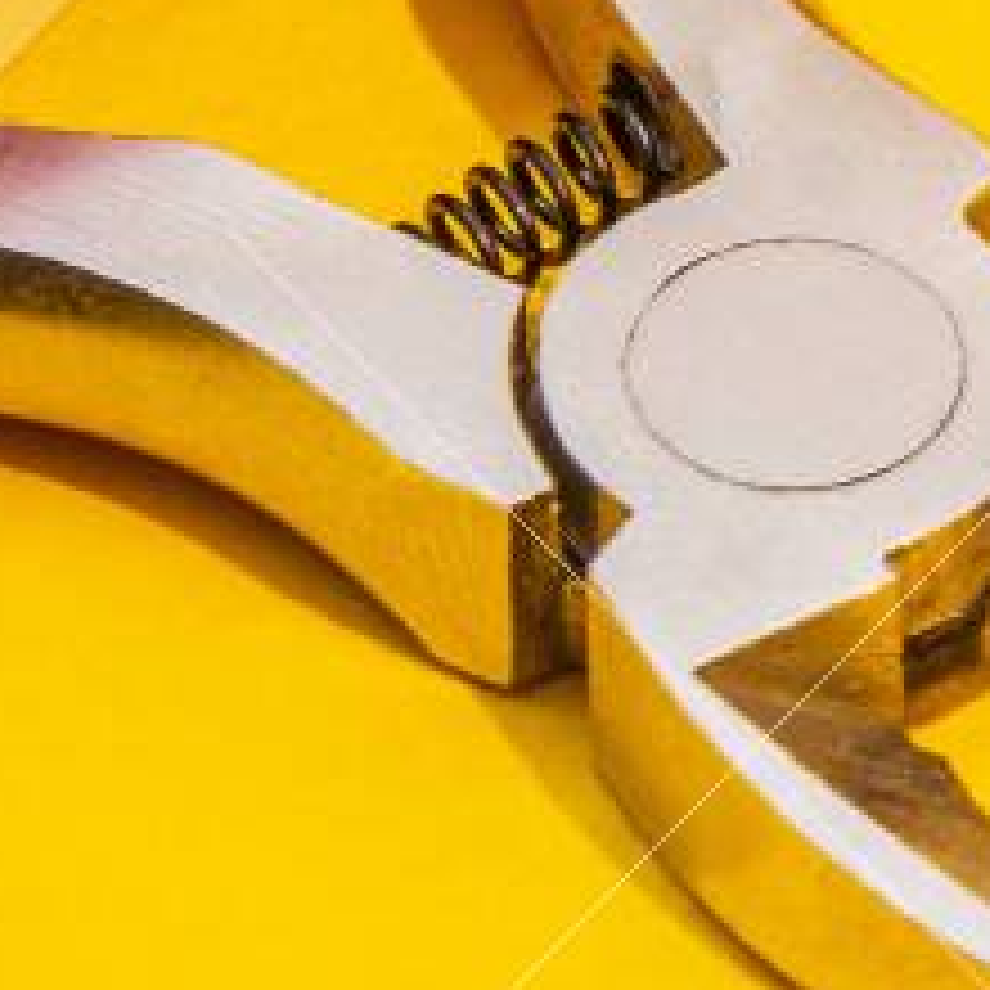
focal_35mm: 602
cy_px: -263
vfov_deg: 2.9
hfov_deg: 2.9
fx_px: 19479
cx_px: 2390
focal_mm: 80
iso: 100
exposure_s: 20
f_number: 14
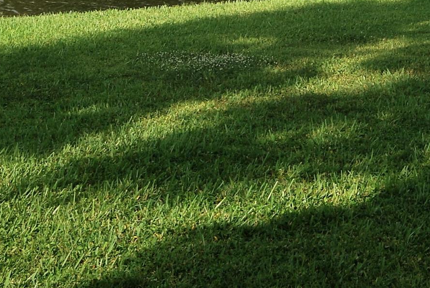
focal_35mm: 101
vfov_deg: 12.8
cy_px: -162
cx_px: 192
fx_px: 1208
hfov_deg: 20.2
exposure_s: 1/125
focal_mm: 20
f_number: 5.6
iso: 100
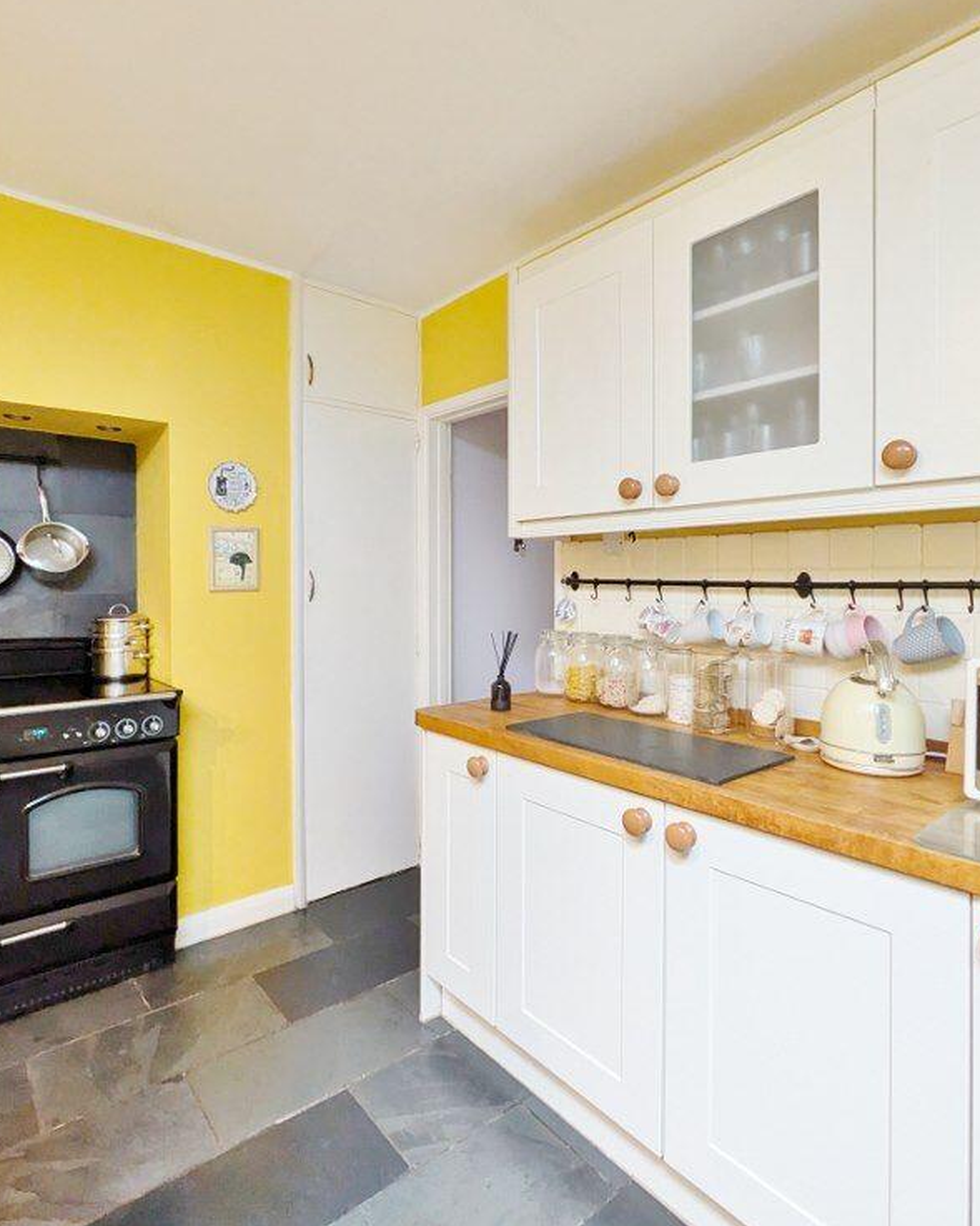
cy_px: 591
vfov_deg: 83.3
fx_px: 689
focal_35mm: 19
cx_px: 468
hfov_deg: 70.8
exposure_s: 1/25
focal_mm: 1.83
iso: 280
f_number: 2.2
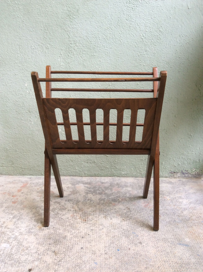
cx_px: 102
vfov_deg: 56.9
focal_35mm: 32
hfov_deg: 44.1
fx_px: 251
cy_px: 136
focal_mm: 3.3
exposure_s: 1/25
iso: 50
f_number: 2.4
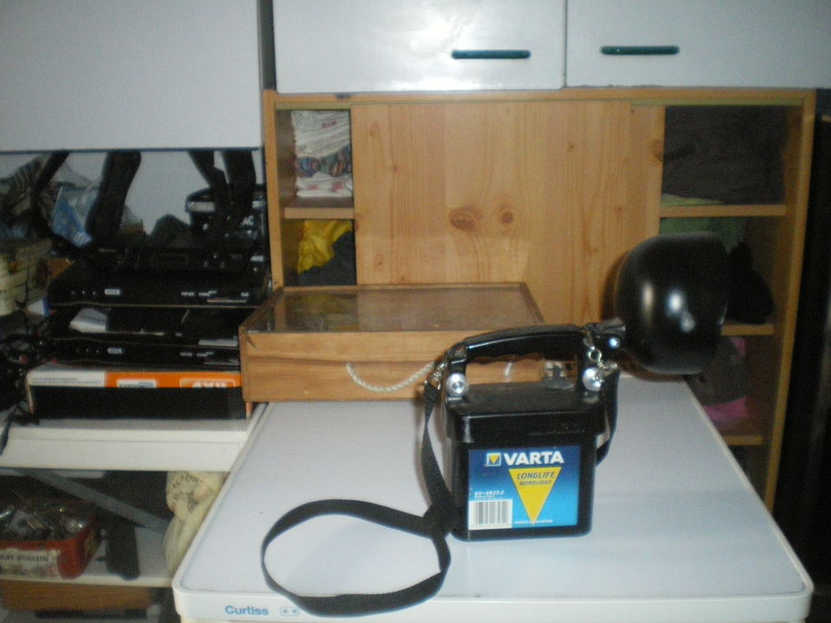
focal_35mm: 37
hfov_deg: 50.1
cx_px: 405
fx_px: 888
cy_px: 317
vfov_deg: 38.7
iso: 800
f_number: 3.1
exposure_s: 1/50
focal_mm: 6.3
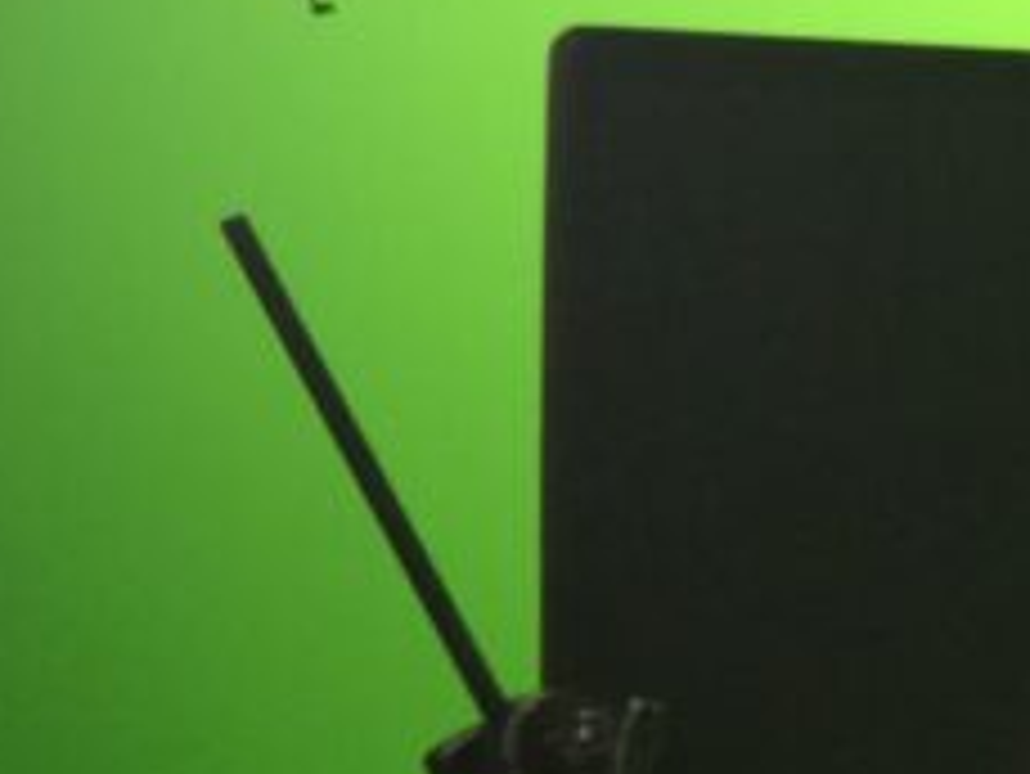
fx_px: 4674
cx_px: -1003
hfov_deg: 11.4
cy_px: 378
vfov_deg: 9.5
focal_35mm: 157
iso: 100
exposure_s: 1/30
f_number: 2.2
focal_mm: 4.12
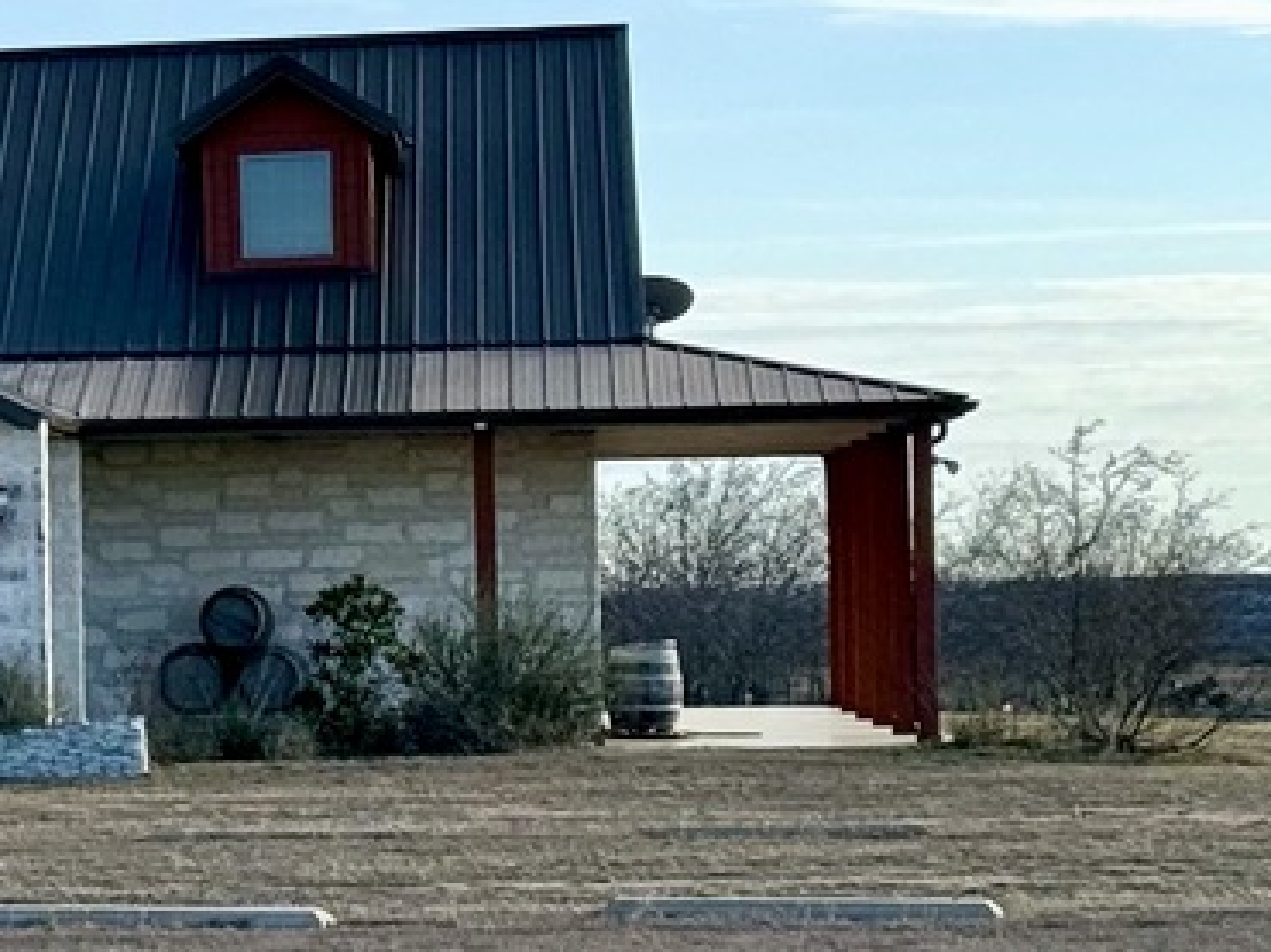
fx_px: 6862
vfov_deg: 7.9
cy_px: 505
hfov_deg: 10.1
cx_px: -903
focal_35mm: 187
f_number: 1.78
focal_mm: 6.76
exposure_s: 1/3704
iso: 64
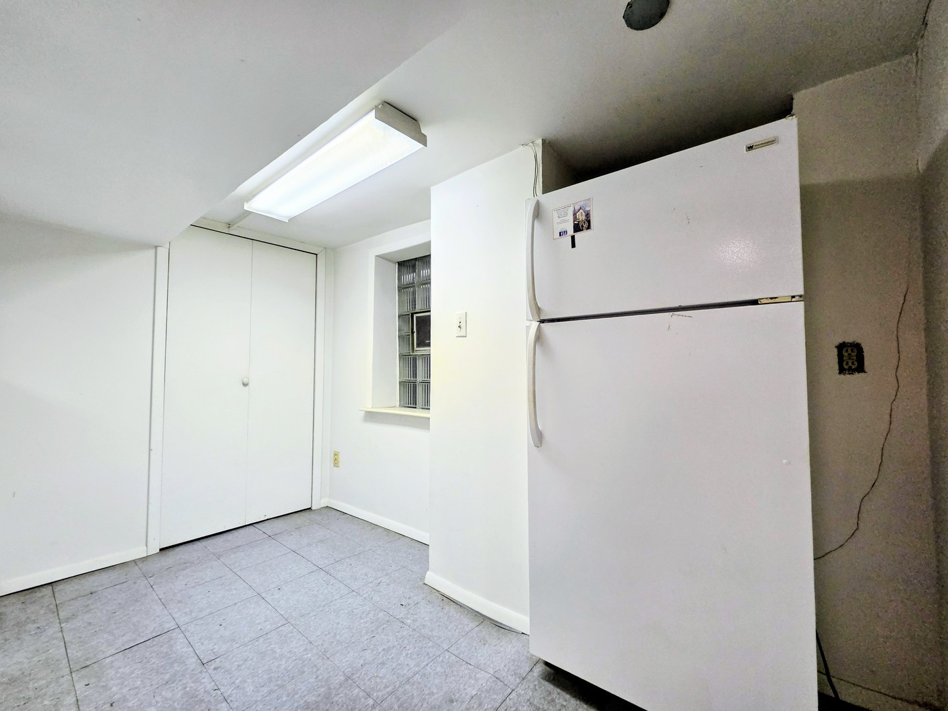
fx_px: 356
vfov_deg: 89.9
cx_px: 474
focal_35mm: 13
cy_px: 356
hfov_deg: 106.2
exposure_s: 1/120
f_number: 2.2
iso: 320
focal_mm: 2.2
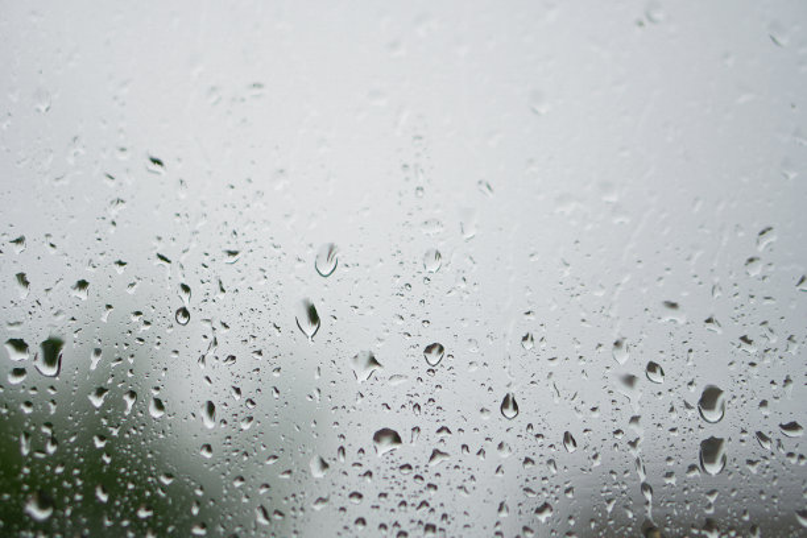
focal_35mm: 75
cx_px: 404
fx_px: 1681
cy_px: 269
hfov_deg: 27.0
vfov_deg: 18.2
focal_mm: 50
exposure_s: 1/350
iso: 100
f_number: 1.8
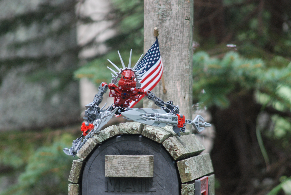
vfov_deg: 4.2
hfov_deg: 6.3
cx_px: 137
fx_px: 2663
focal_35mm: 329
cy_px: 106
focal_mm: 200
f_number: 5.6
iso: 400
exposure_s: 1/125
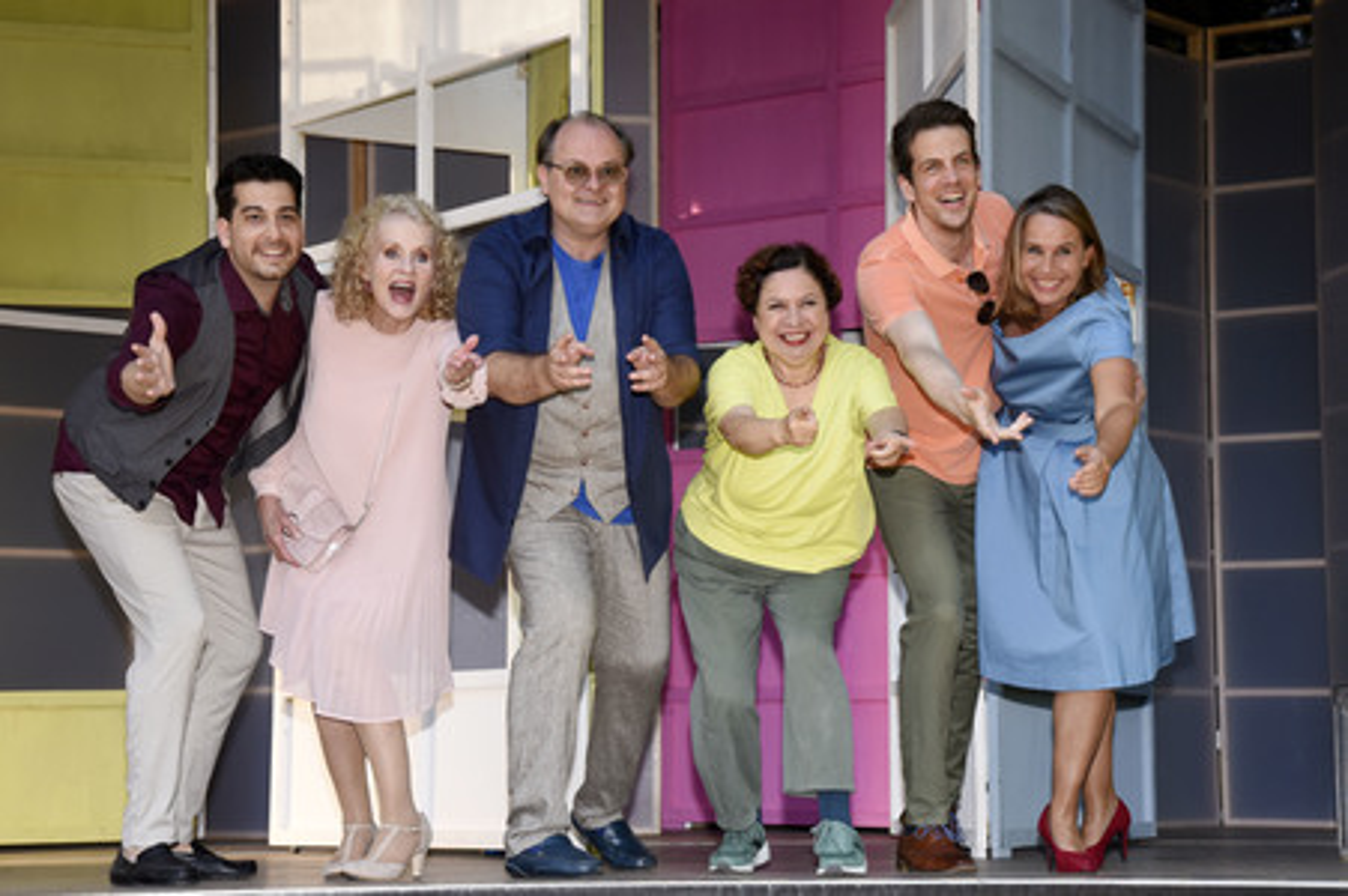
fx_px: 2432
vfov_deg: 20.9
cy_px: 448
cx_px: 674
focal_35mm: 65
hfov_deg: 31.0
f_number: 8
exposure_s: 1/160
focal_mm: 65
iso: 1250
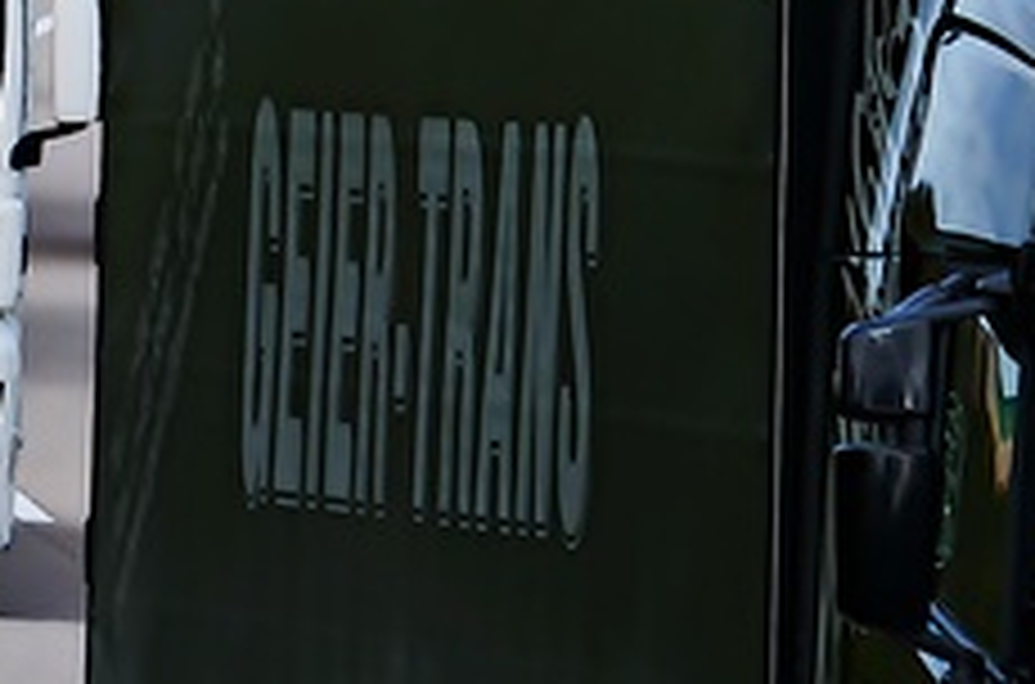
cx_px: 1026
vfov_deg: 1.0
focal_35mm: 1410
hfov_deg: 1.5
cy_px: 698
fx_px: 40426
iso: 200
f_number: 10
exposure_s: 1/400
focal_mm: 270
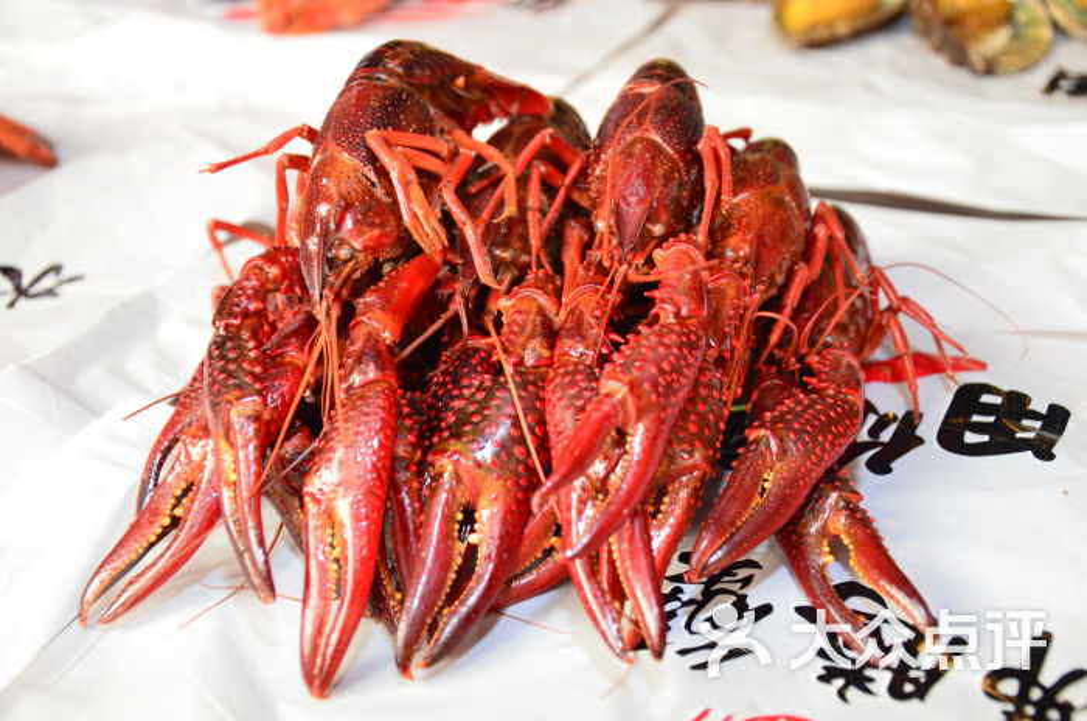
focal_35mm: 52
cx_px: 544
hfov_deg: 37.9
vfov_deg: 25.7
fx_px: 1582
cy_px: 360
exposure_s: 1/60
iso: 800
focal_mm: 35
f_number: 5
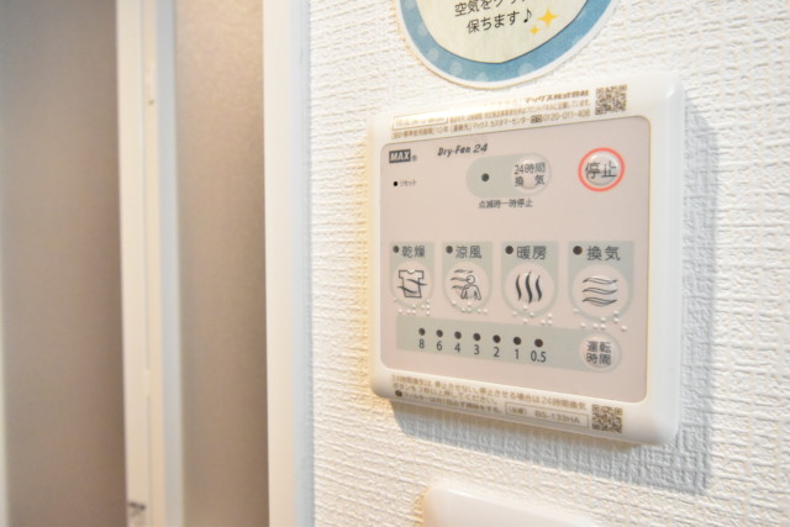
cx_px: 395
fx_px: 494
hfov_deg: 77.3
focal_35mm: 22
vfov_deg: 56.2
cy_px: 264
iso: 6400
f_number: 6.3
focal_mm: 15
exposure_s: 1/160
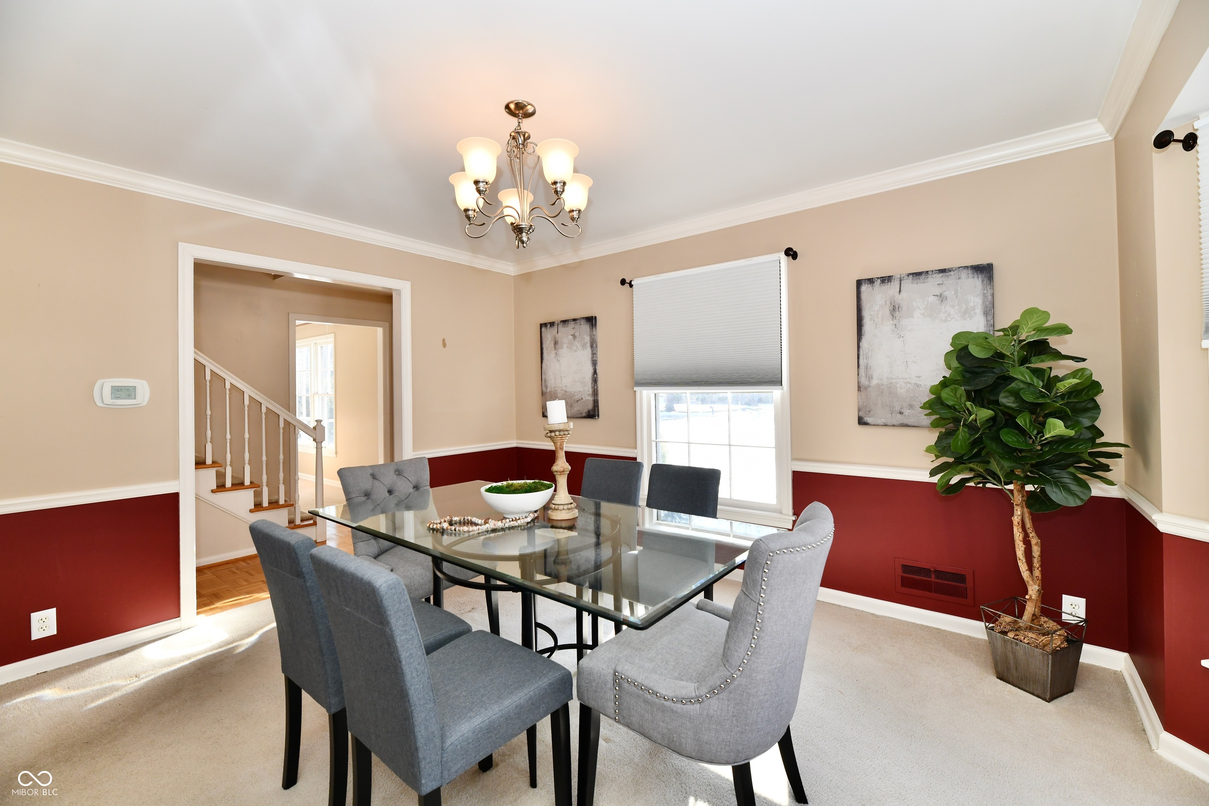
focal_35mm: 14
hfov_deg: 104.3
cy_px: 403
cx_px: 604
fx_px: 470
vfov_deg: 81.2
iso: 640
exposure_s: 1/200
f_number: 7.1
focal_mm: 14
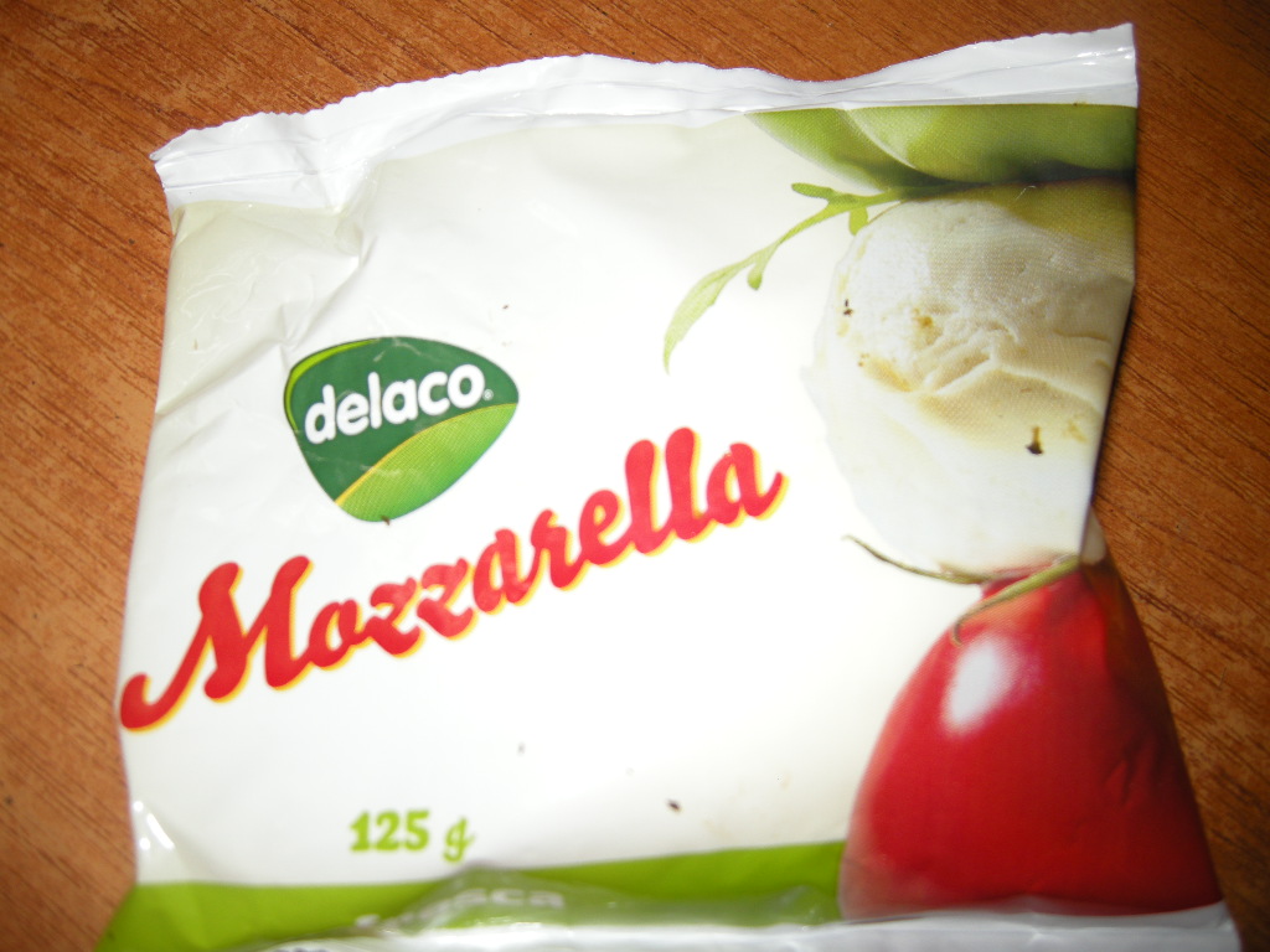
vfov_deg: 40.7
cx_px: 635
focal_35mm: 35
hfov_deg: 52.6
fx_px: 1284
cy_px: 476
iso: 64
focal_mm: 7.5
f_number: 2.7
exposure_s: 1/30
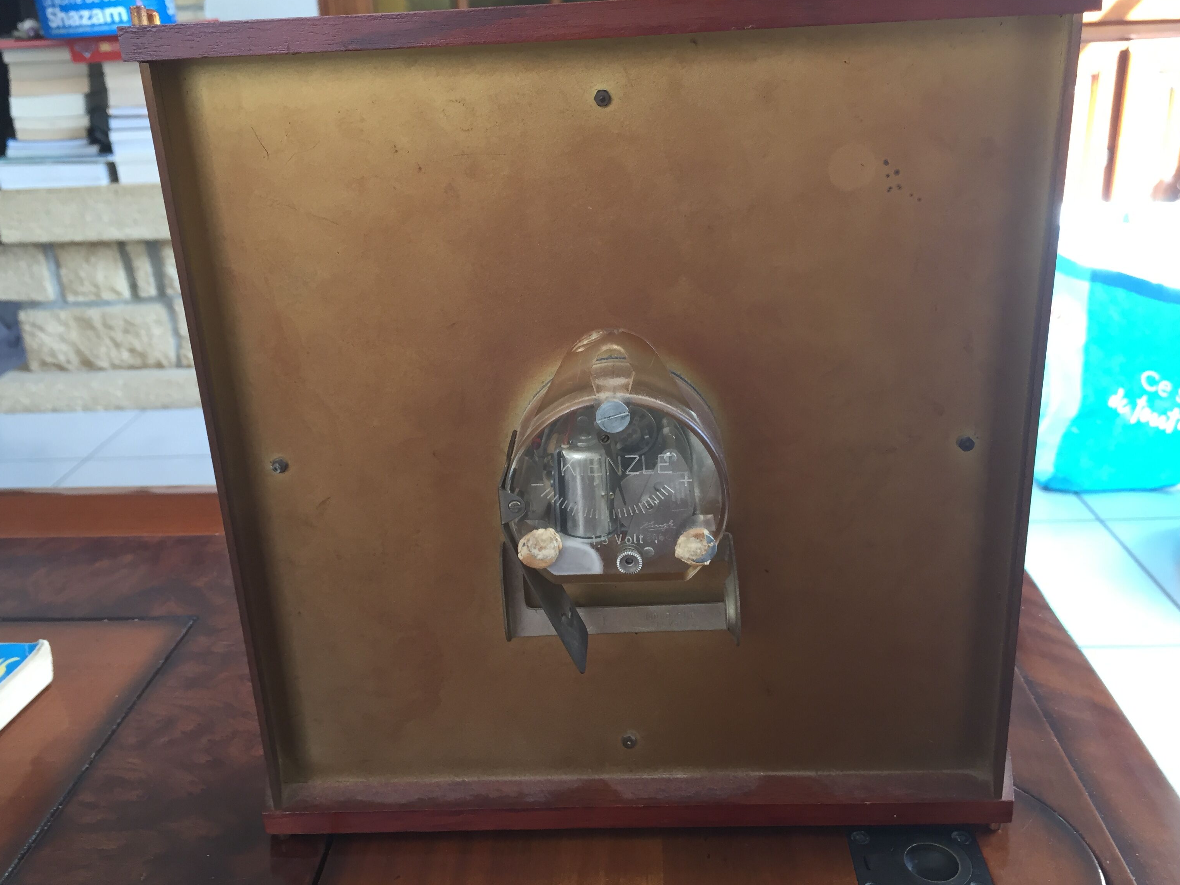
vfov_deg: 45.4
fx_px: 1057
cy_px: 431
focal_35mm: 31
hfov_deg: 58.3
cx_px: 579
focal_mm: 4.15
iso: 40
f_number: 2.2
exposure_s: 1/33
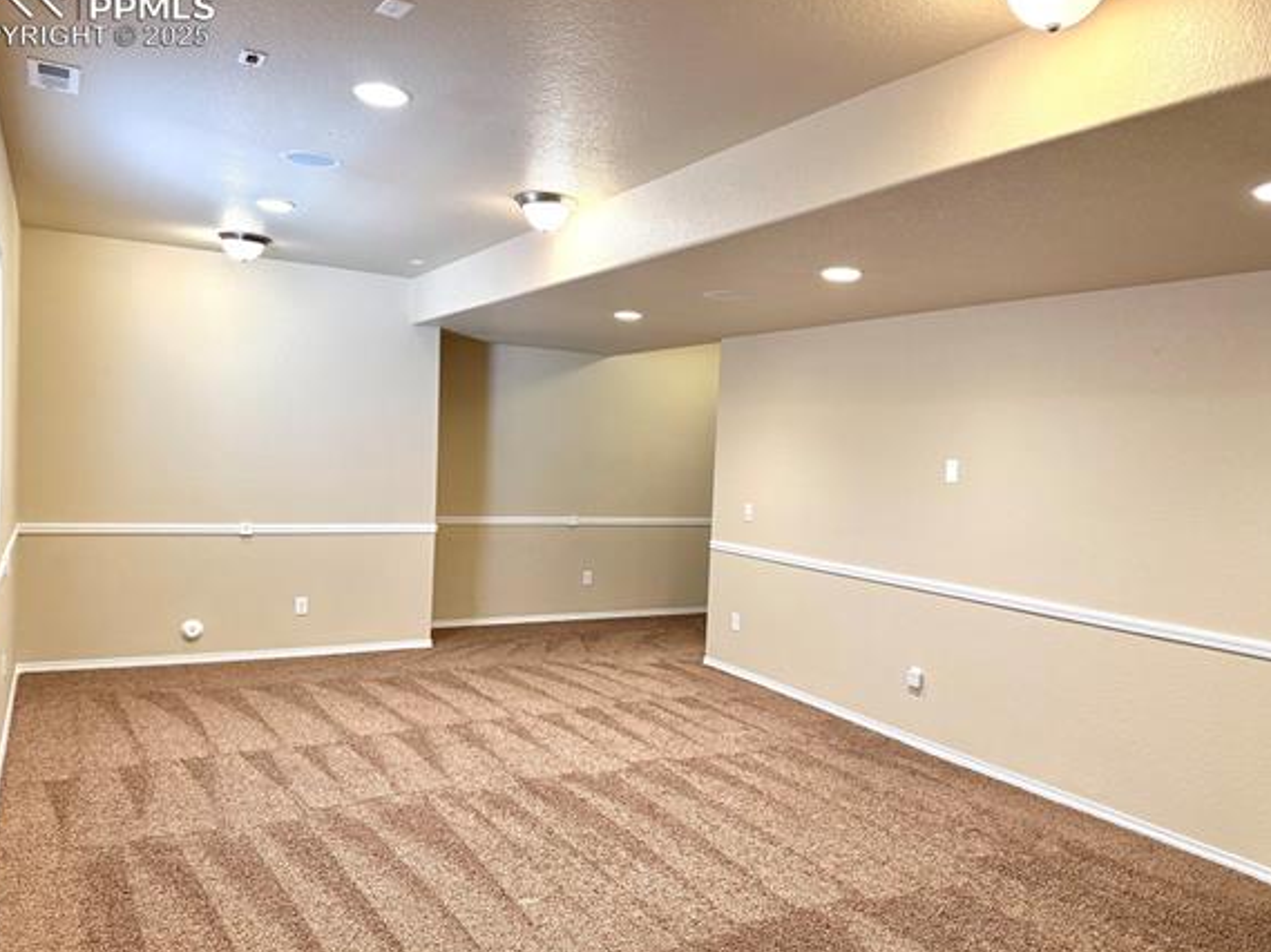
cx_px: 650
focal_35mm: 27
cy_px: 504
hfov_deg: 65.3
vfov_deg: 51.3
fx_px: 991
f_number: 1.78
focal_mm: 6.76
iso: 320
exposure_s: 1/60
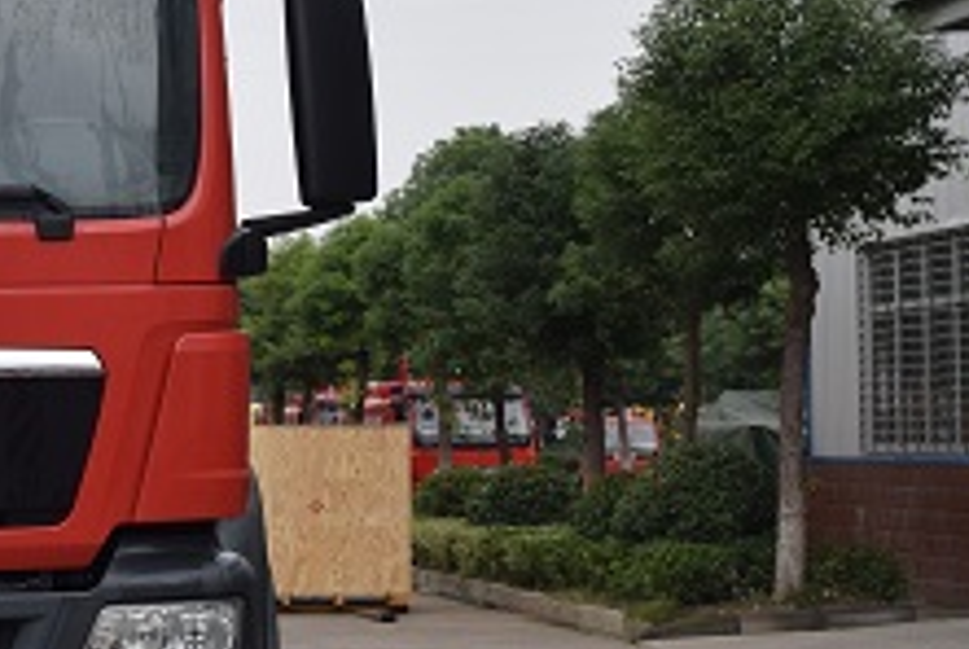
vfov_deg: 9.7
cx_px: -180
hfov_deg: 14.0
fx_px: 3837
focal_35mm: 142
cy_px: 333
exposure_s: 1/250
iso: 360
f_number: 8
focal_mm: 35
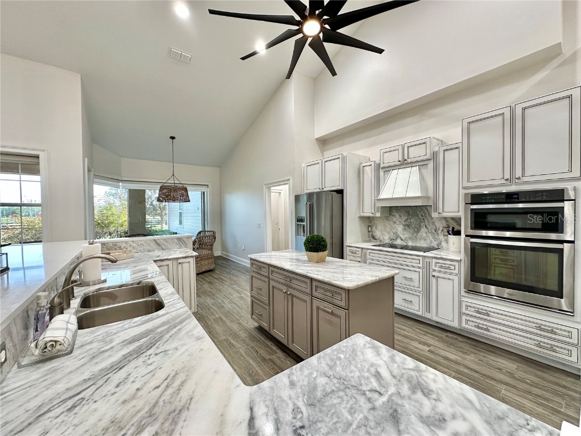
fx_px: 235
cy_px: 218
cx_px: 290
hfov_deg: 102.1
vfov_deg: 85.7
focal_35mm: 14
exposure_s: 1/120
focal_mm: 2.22
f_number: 2.2
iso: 200
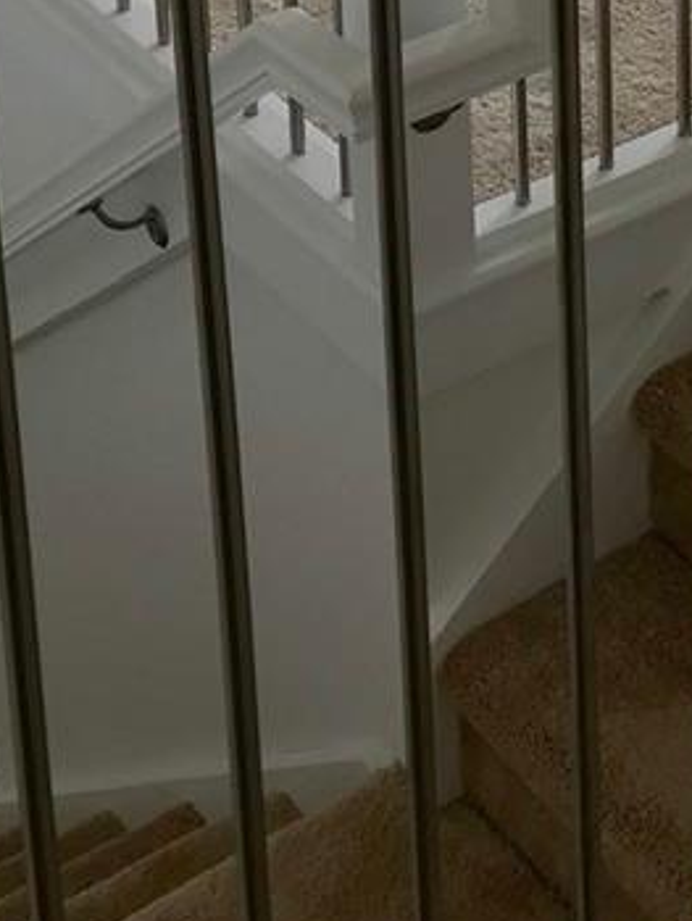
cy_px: -579
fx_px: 2556
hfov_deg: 14.9
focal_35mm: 96
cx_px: 853
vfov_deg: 17.6
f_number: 1.8
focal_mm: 3.99
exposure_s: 1/30
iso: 20
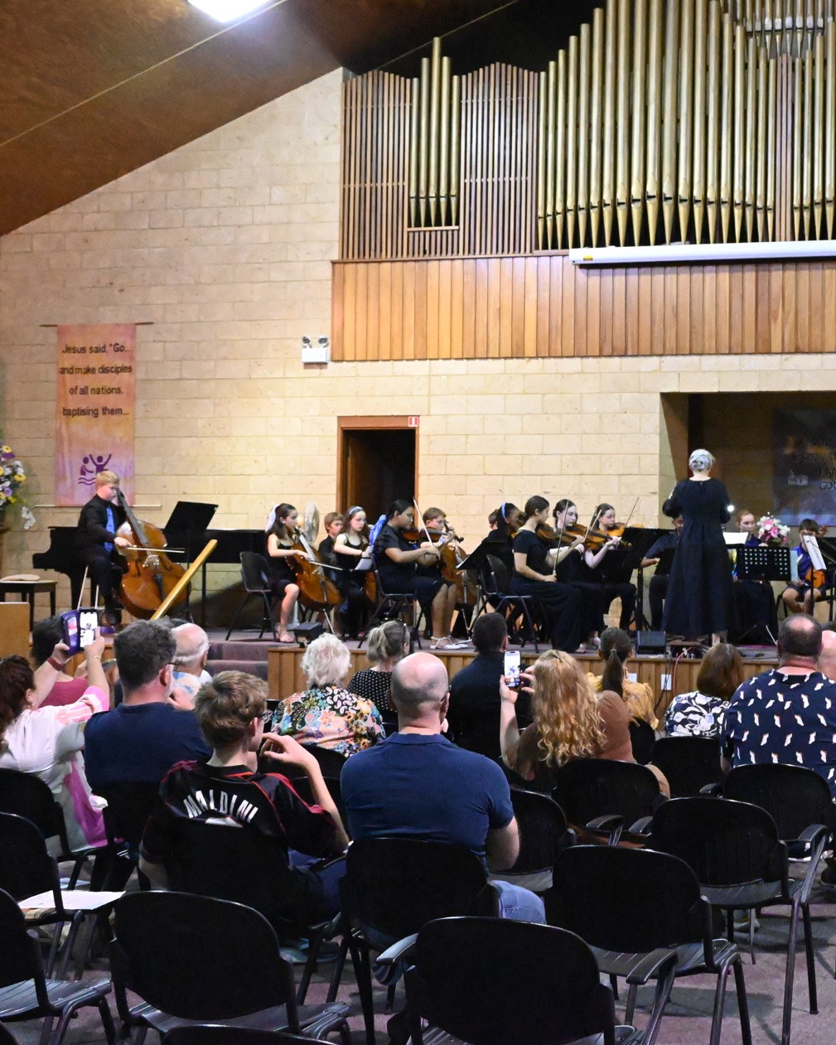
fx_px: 1855
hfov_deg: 25.1
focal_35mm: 60
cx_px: 620
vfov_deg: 31.4
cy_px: 525
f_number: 6.3
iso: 16000
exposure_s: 1/60
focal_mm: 28
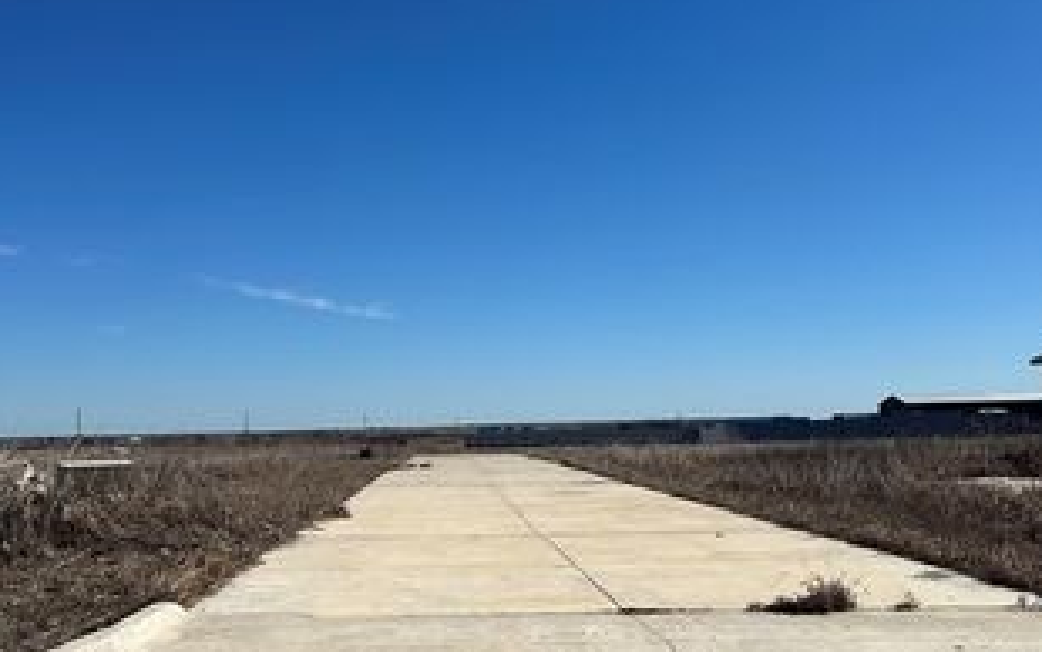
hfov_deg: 48.2
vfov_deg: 31.0
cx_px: 481
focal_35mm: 41
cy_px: 445
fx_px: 1165
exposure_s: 1/10753
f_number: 1.78
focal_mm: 6.86
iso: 80
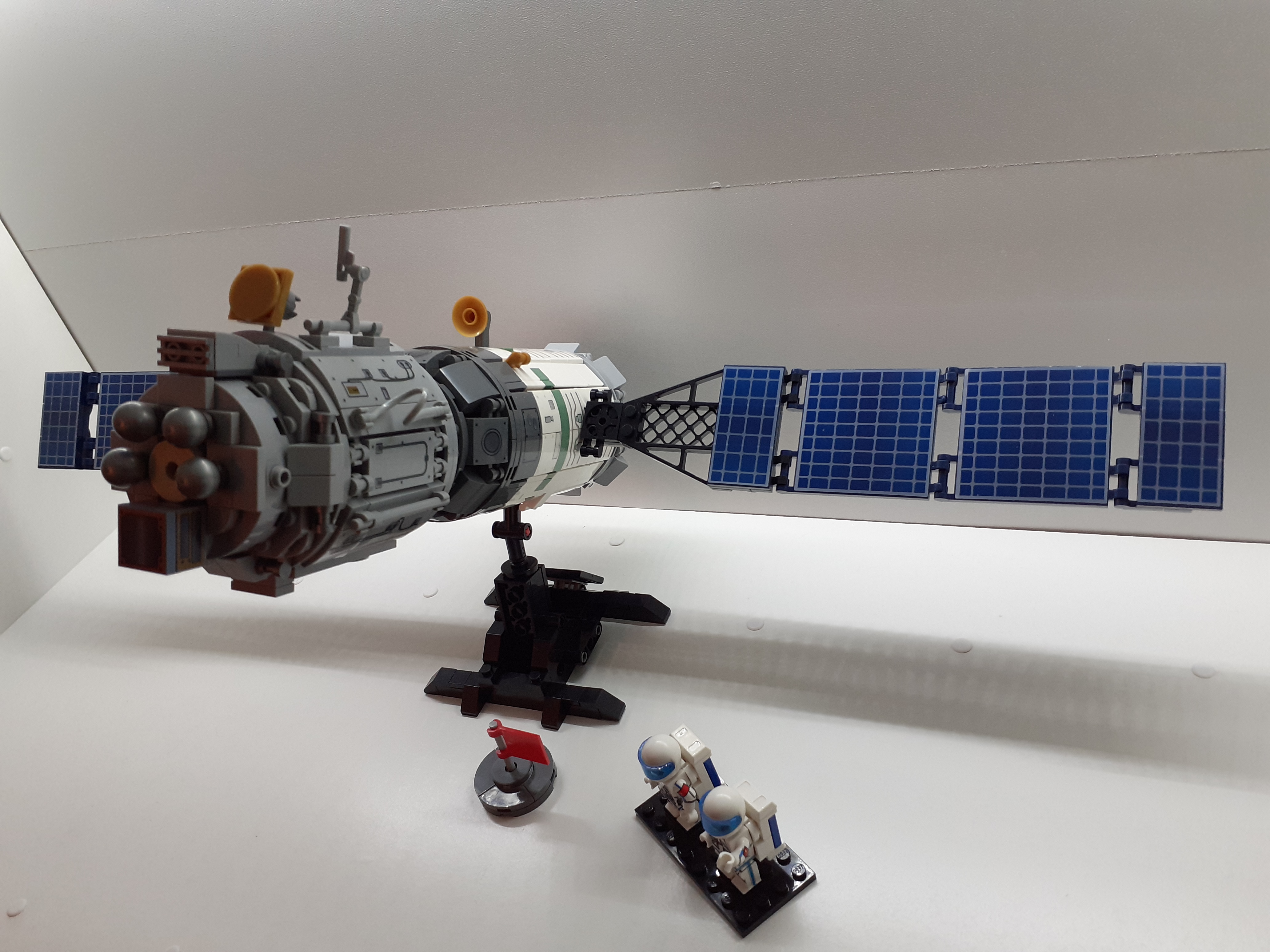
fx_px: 991
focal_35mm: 27
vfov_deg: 51.4
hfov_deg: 65.3
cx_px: 635
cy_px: 476
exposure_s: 1/50
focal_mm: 3.6
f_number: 1.9
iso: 80
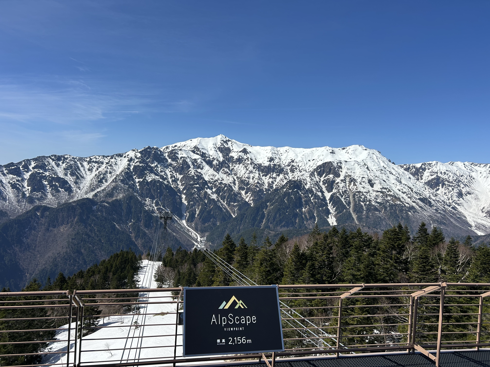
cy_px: 184
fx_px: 368
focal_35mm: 26
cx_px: 245
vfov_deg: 53.1
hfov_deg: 67.3
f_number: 1.5
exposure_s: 1/6211
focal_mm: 5.7
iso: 50
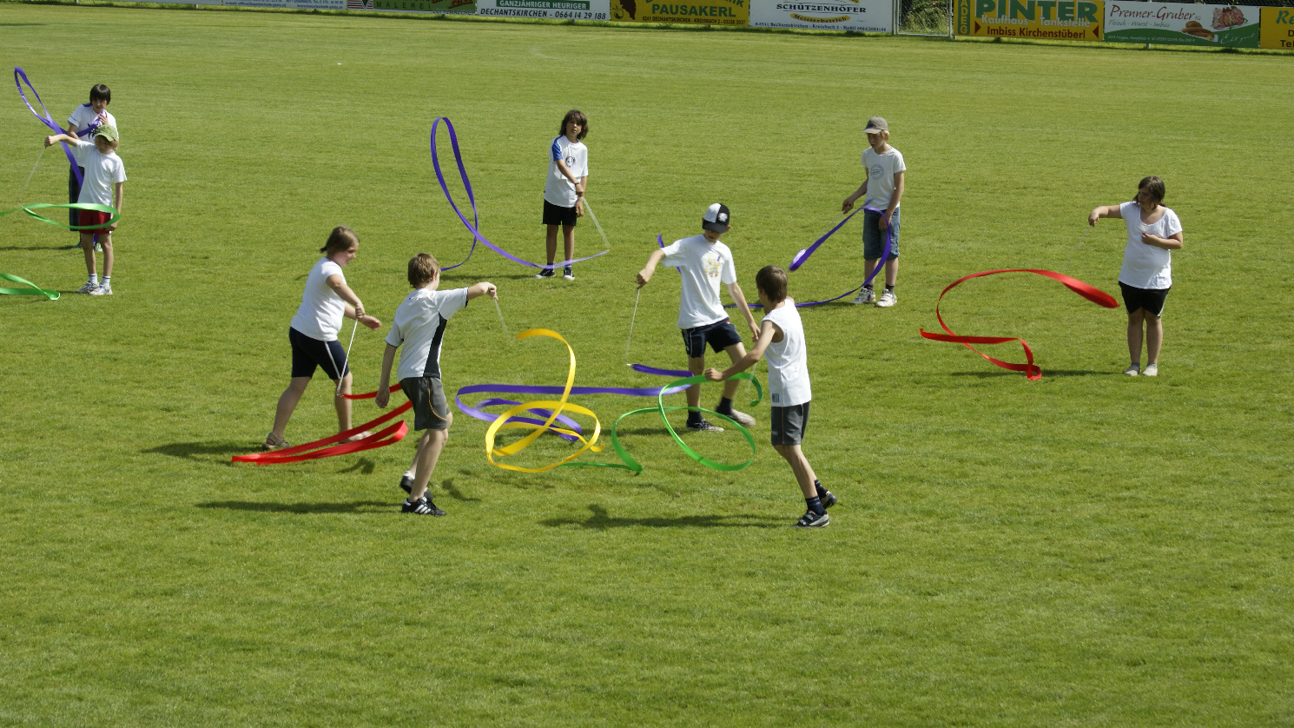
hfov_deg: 18.1
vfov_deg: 10.2
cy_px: 331
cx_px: 644
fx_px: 4067
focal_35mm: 119
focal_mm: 75
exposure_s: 1/160
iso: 100
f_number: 10
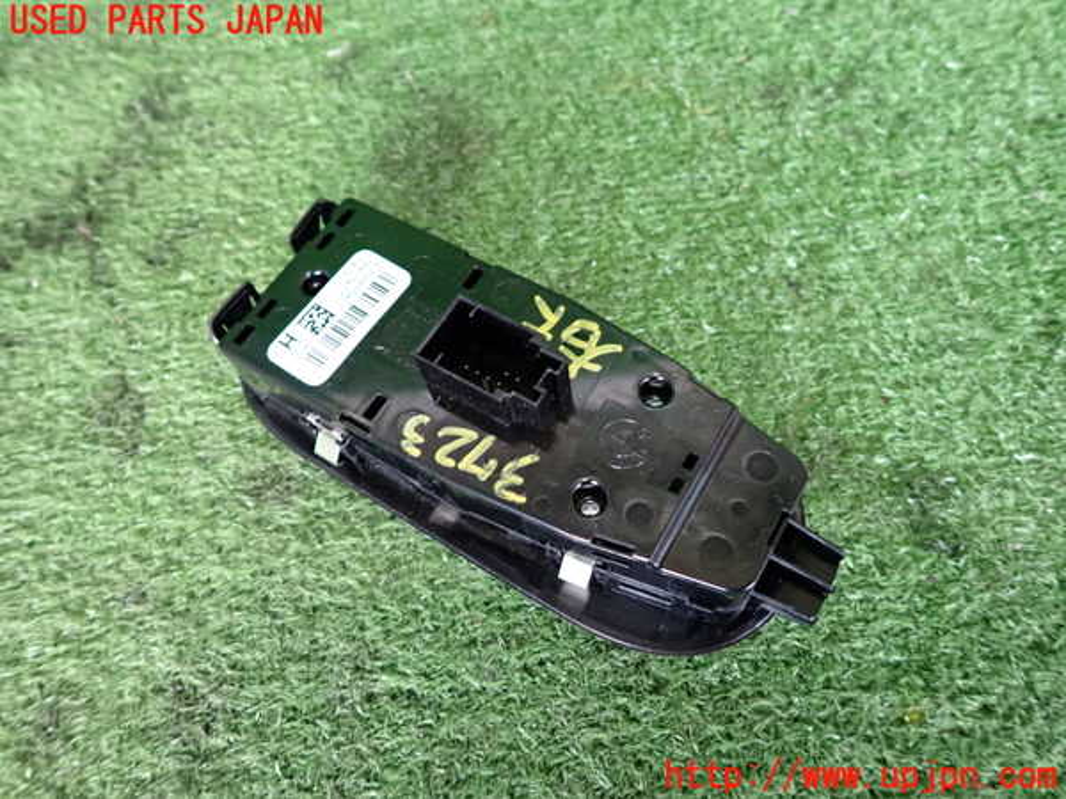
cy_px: 400
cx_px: 533
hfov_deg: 69.4
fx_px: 770
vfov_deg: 54.9
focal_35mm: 25
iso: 400
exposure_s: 1/30
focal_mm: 4.5
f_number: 2
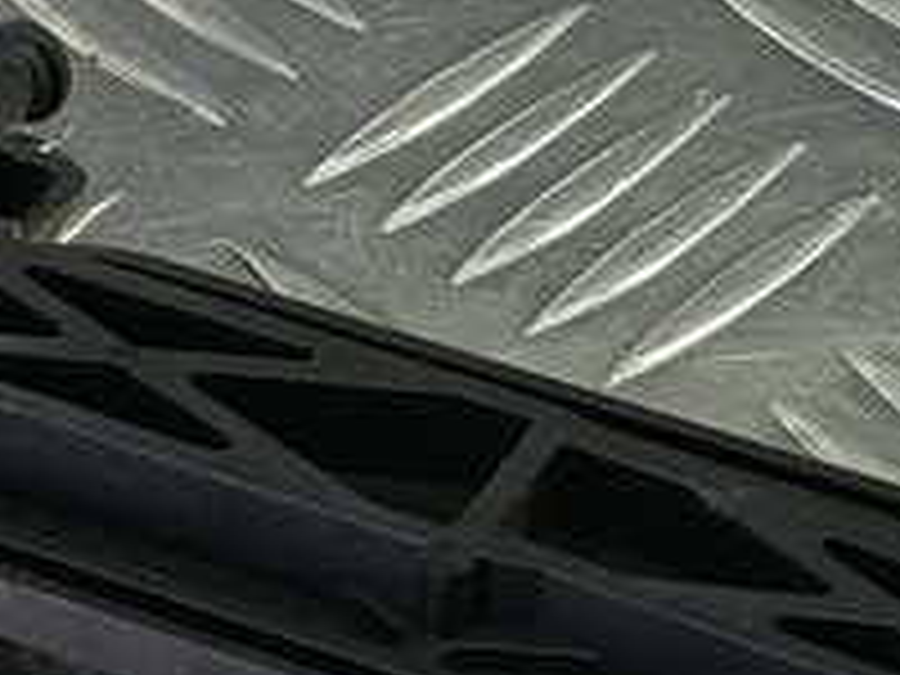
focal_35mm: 118
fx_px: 3068
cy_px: 634
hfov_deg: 16.7
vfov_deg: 12.4
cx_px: 500
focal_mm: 4.11
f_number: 1.6
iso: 118
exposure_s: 1/50
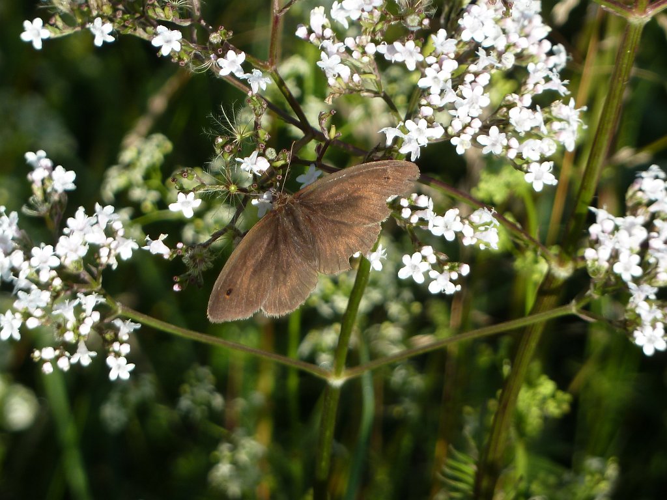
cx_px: 334
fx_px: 7688
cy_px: 250
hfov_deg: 5.0
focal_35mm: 399
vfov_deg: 3.7
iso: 80
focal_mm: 49.2
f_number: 4.9
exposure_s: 1/250
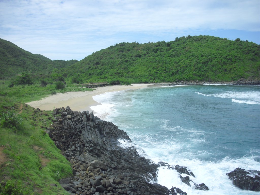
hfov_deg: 49.0
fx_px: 285
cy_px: 98
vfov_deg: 37.7
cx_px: 130
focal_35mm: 38
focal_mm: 6.2
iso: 100
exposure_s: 1/250
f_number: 8
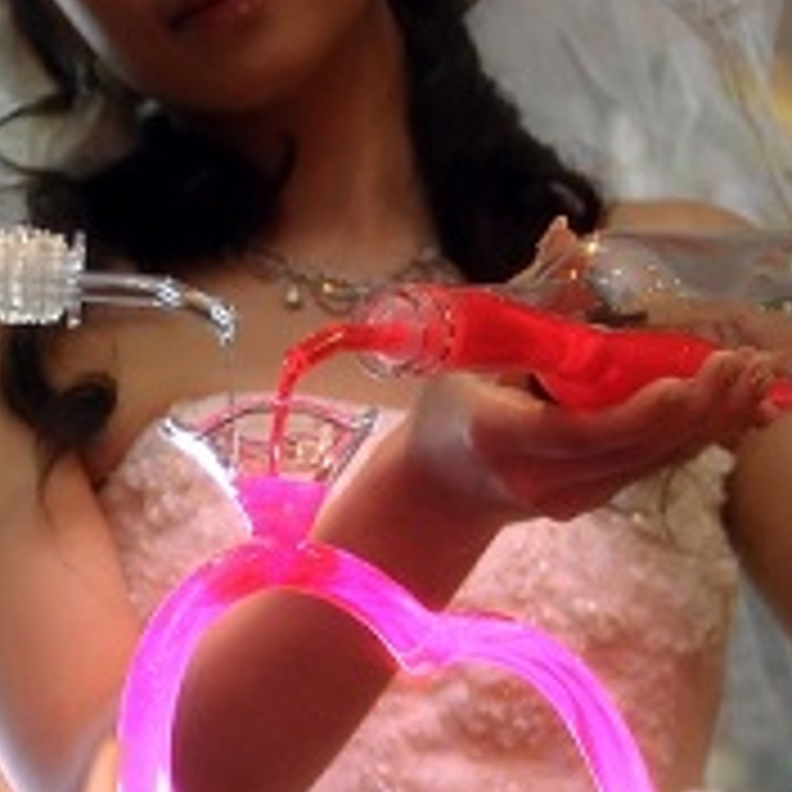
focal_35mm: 196
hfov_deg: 8.9
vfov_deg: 8.9
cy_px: 430
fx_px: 5074
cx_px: 162
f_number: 4.8
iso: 800
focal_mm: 60
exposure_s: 1/40
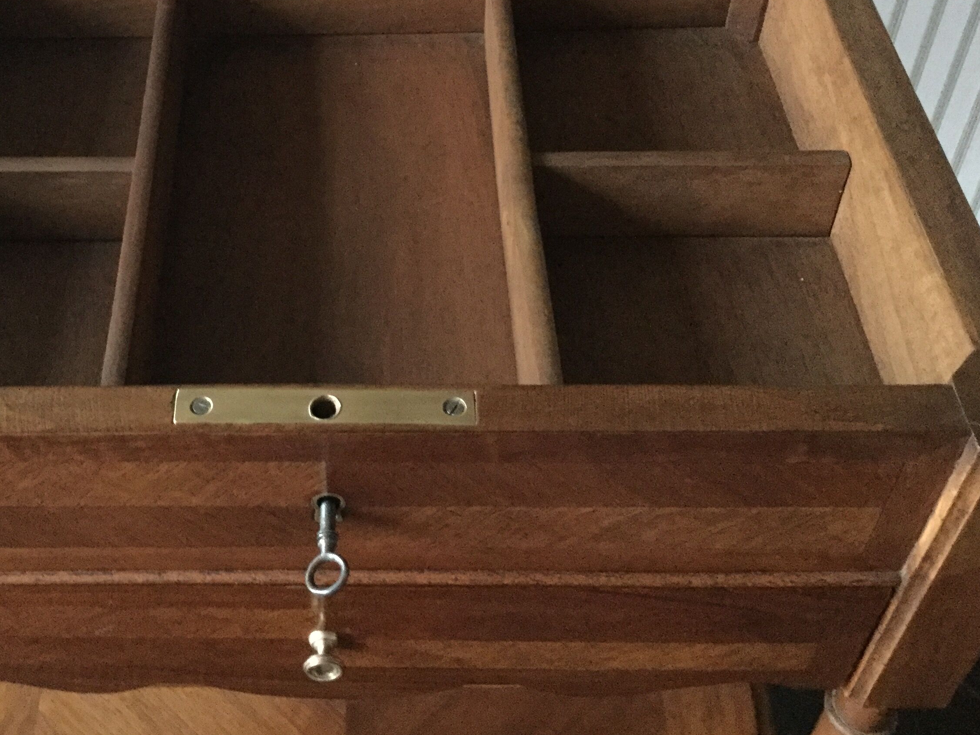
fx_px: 1274
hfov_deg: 41.4
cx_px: 313
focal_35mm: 45
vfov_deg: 31.8
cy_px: 214
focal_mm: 3.3
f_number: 2.4
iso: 640
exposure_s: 1/17
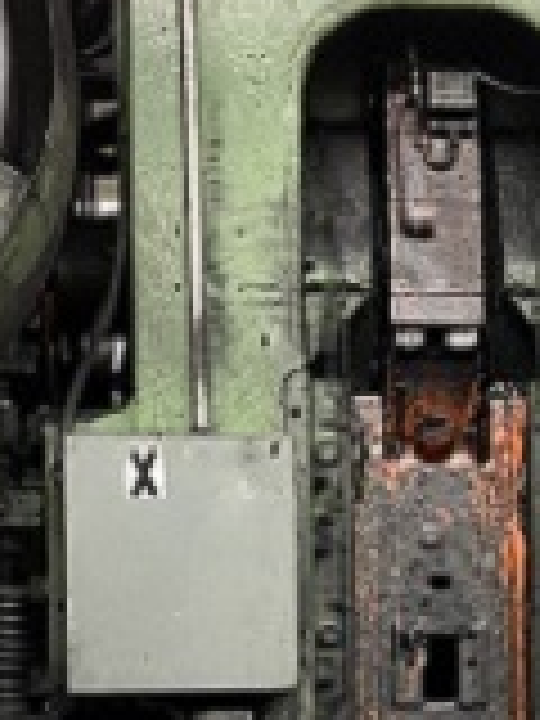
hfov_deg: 17.7
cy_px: 621
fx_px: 1685
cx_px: 556
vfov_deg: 23.6
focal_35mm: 81
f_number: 1.6
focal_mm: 5.1
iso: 500
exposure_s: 1/40
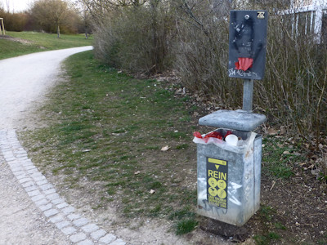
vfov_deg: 56.8
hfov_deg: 71.6
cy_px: 122
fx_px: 227
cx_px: 164
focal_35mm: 24
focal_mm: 4.3
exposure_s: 1/60
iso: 100
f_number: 3.3
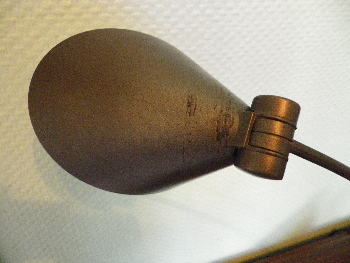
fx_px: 283
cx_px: 175
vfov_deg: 49.7
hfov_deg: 63.4
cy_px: 132
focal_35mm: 28
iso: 800
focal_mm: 4.9
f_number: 2.6
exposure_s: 1/40
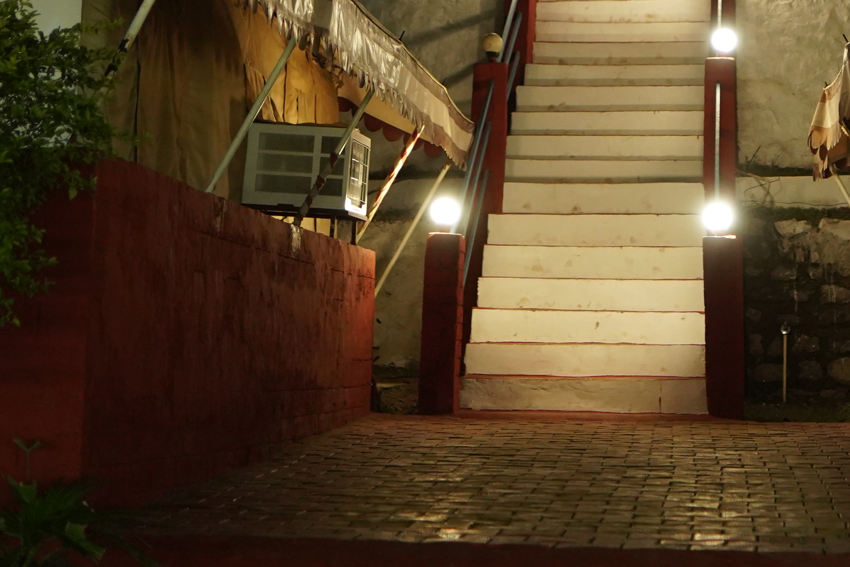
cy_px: -184
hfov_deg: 20.4
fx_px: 2337
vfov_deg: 13.3
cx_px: 648
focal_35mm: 99
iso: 2000
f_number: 1.4
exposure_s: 1/125
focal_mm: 35
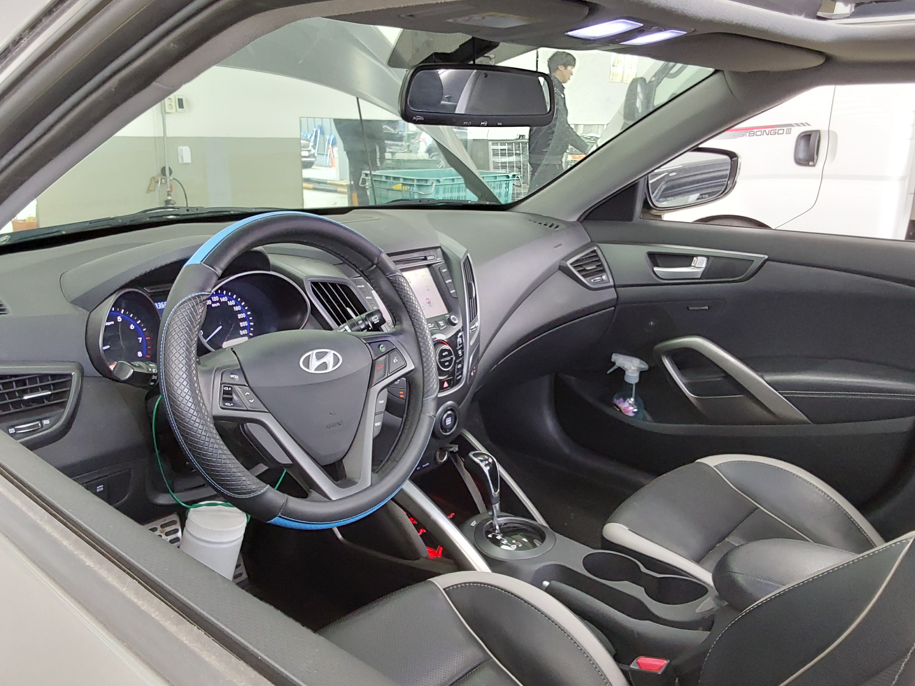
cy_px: 335
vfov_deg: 48.2
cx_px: 456
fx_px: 767
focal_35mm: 29
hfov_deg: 61.7
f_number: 1.9
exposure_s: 1/60
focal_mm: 2.91
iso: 200
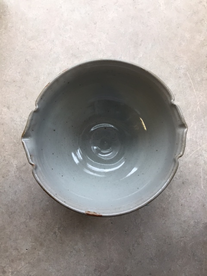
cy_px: 138
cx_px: 104
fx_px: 231
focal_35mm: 29
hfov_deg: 48.2
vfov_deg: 61.7
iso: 32
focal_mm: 4.15
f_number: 2.2
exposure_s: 1/30
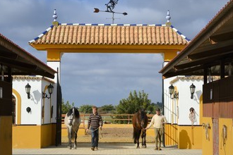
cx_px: 124
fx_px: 757
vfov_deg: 11.7
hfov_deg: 17.5
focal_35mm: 117
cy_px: 73
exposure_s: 1/400
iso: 400
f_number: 18
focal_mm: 92
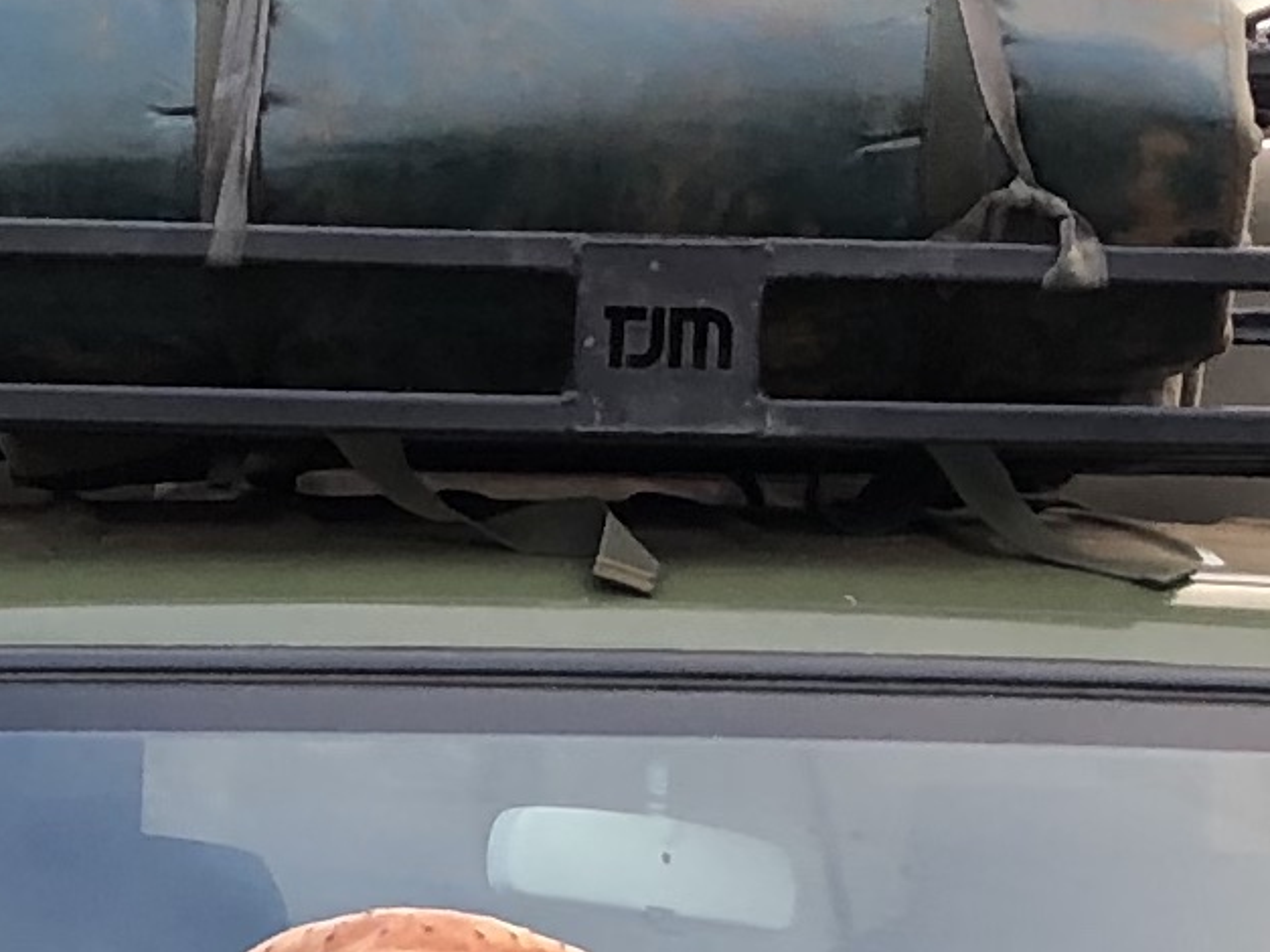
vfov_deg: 8.1
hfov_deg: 10.8
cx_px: -152
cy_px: 1392
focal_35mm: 180
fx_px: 6603
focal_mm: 3.99
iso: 25
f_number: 1.8
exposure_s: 1/40
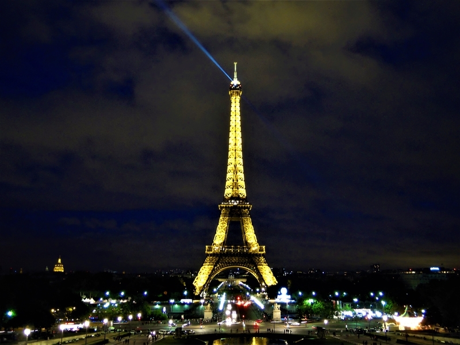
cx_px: 230
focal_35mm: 32
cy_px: 172
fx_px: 425
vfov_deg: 44.2
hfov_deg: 56.8
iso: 400
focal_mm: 5.7
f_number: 2.8
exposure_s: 1/2.5
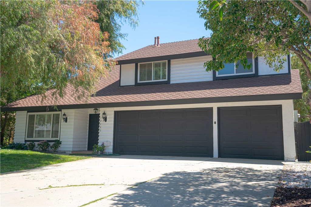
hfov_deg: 54.4
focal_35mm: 35
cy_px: 104
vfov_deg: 37.8
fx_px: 302
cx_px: 156
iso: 100
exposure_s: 1/250
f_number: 4.5
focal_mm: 35
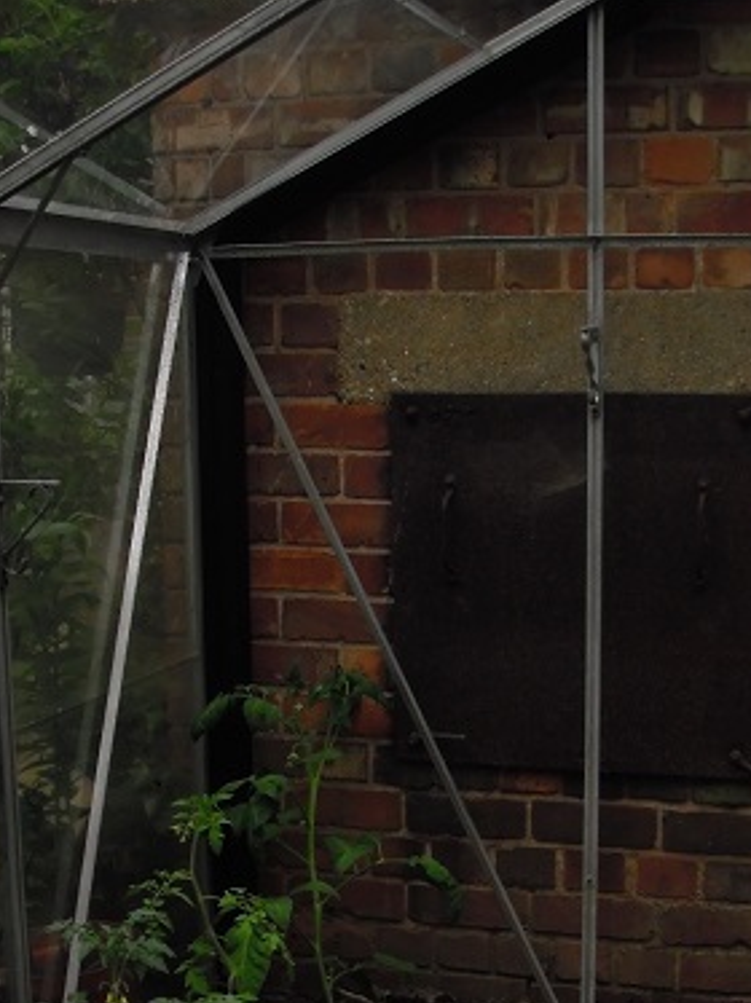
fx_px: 1767
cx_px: 367
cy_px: 751
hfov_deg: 24.0
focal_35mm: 61
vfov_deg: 31.2
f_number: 3.5
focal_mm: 6.7
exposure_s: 1/200
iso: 100
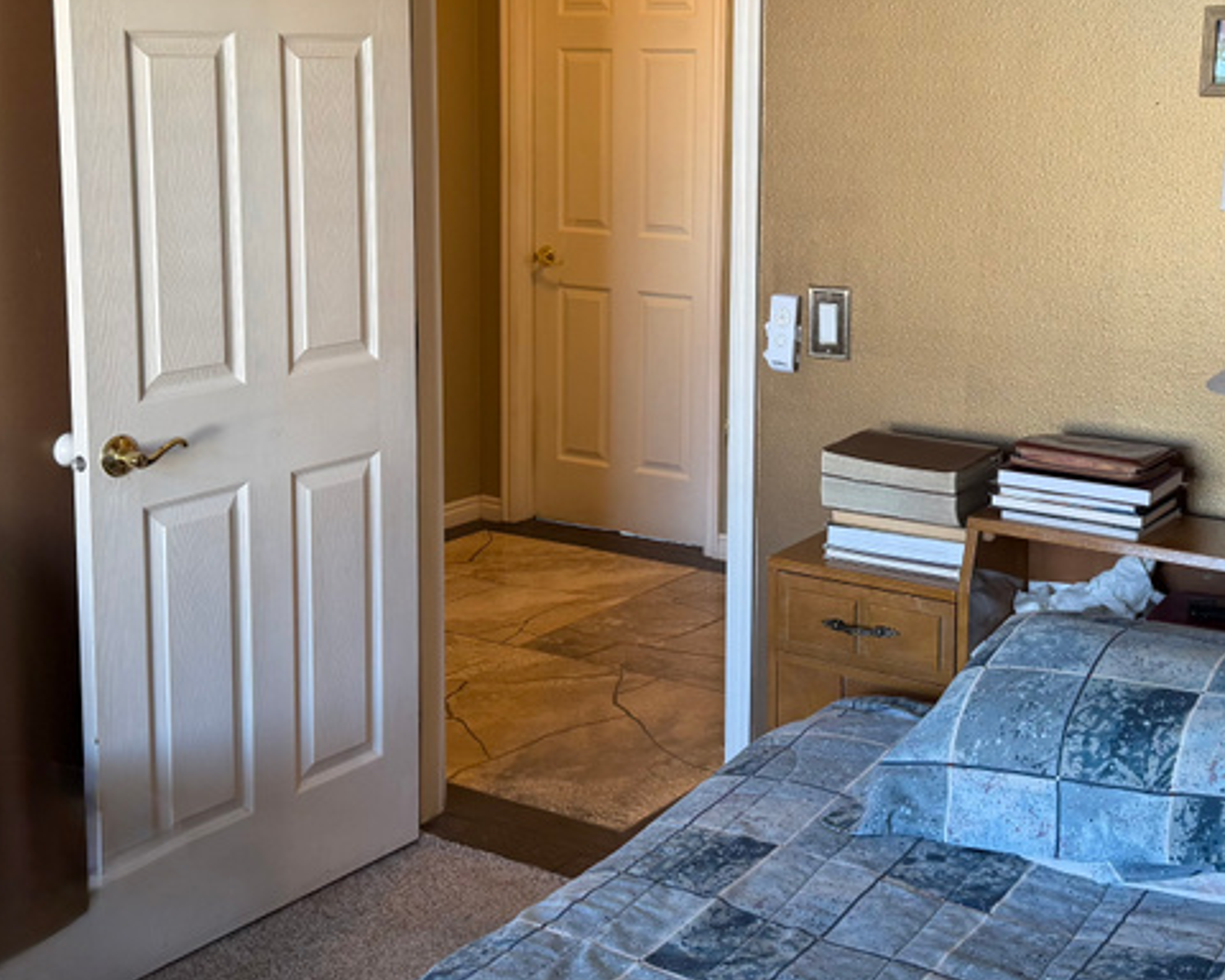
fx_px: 1813
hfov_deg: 37.3
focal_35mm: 50
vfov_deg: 30.0
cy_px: 314
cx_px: 679
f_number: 1.78
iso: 125
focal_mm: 6.76
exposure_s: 1/60
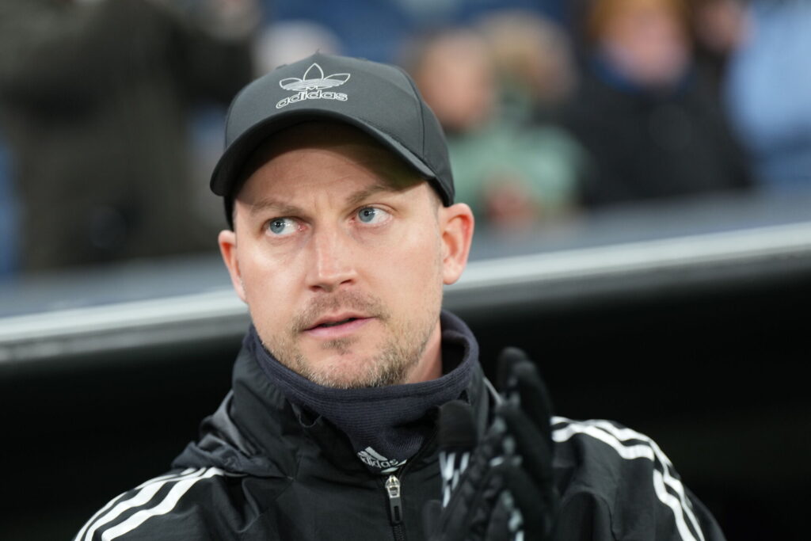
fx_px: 3041
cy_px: 270
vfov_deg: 10.2
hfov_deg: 15.2
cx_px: 406
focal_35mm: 135
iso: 1250
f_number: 2.8
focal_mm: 135
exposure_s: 1/400
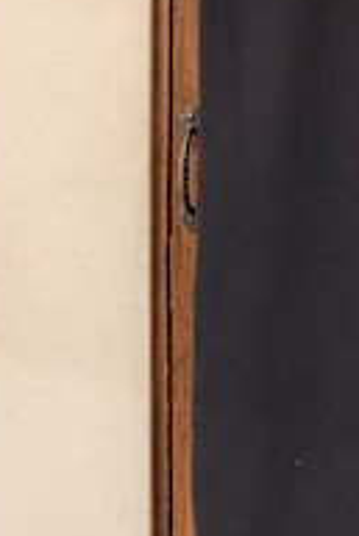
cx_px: 518
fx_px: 1030
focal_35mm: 69
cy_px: -57
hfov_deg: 17.9
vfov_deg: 26.8
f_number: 1.78
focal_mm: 6.76
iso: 1000
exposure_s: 1/30
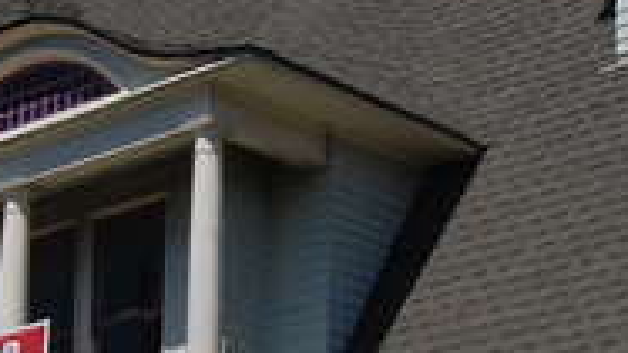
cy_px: 414
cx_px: 326
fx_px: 2463
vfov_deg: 8.1
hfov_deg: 14.5
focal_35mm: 148
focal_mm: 22
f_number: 16
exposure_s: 1/200
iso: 200
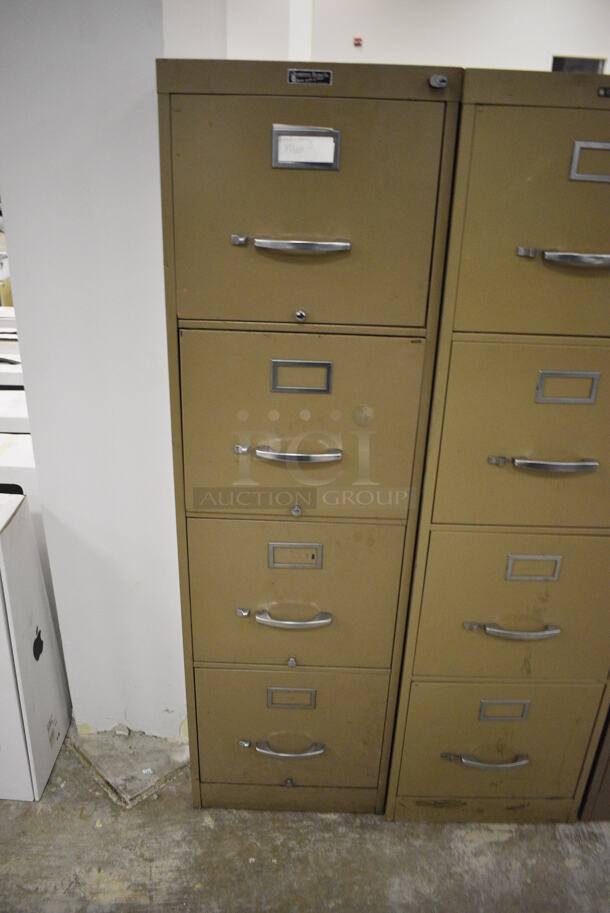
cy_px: 456
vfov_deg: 61.9
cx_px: 305
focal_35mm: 30
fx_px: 761
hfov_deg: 43.7
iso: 2500
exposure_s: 1/125
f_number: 3.5
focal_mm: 20
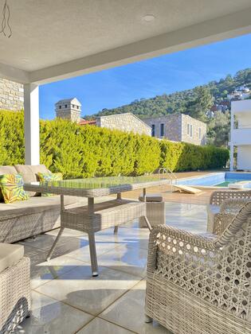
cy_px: 167
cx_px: 126
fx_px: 251
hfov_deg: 53.1
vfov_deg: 67.3
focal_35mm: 26
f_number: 1.8
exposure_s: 1/557
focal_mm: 4.25
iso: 32
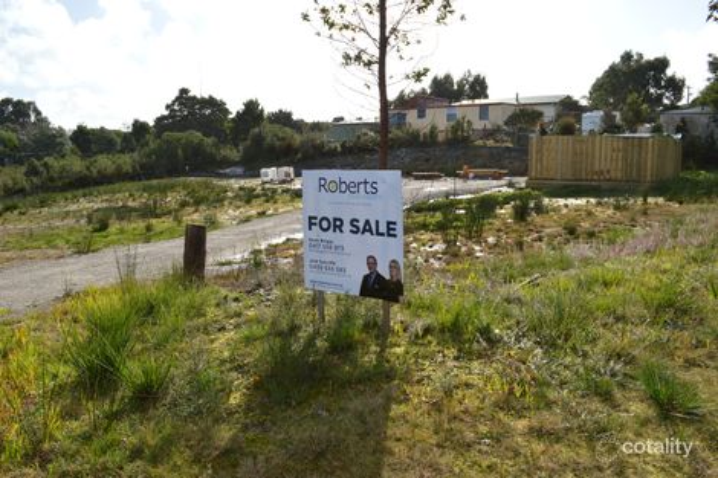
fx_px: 538
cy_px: 239
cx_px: 359
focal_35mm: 27
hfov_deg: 67.4
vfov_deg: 47.9
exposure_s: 1/200
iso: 100
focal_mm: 18
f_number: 9
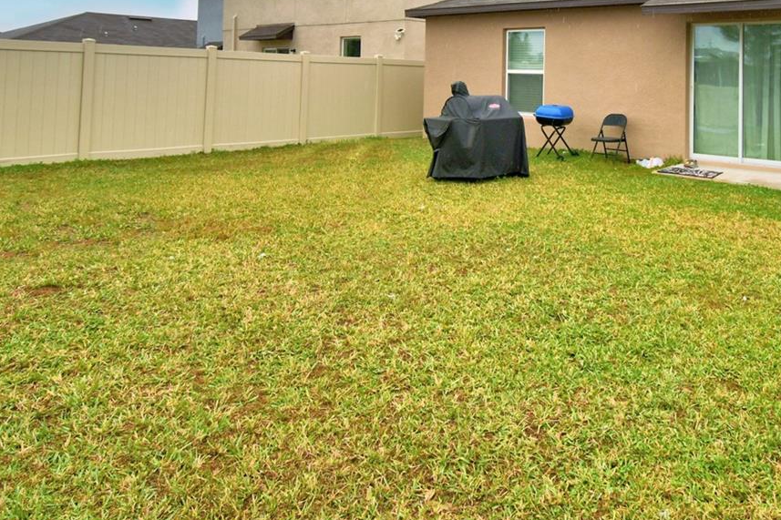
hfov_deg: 63.3
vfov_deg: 42.7
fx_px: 607
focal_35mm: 28
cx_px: 540
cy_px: 56
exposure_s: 1/500
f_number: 4.5
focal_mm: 10
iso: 125
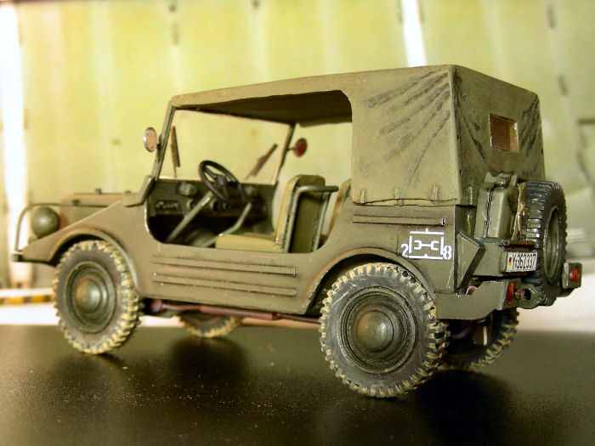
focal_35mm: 44
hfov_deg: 42.9
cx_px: 298
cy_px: 223
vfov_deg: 32.9
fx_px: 756
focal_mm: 7.4
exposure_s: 1/4
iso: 50
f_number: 3.5
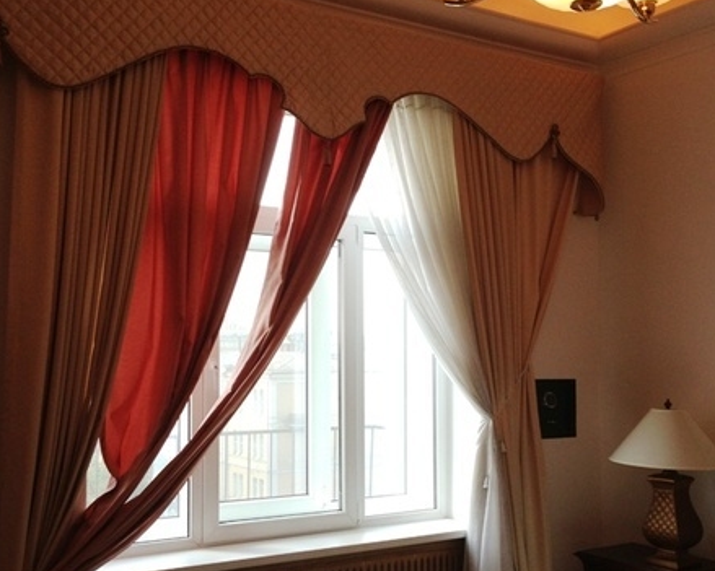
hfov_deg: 42.0
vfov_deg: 34.1
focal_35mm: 44
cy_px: 325
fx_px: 931
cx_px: 362
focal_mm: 4.13
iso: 64
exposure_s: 1/120
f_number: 2.4
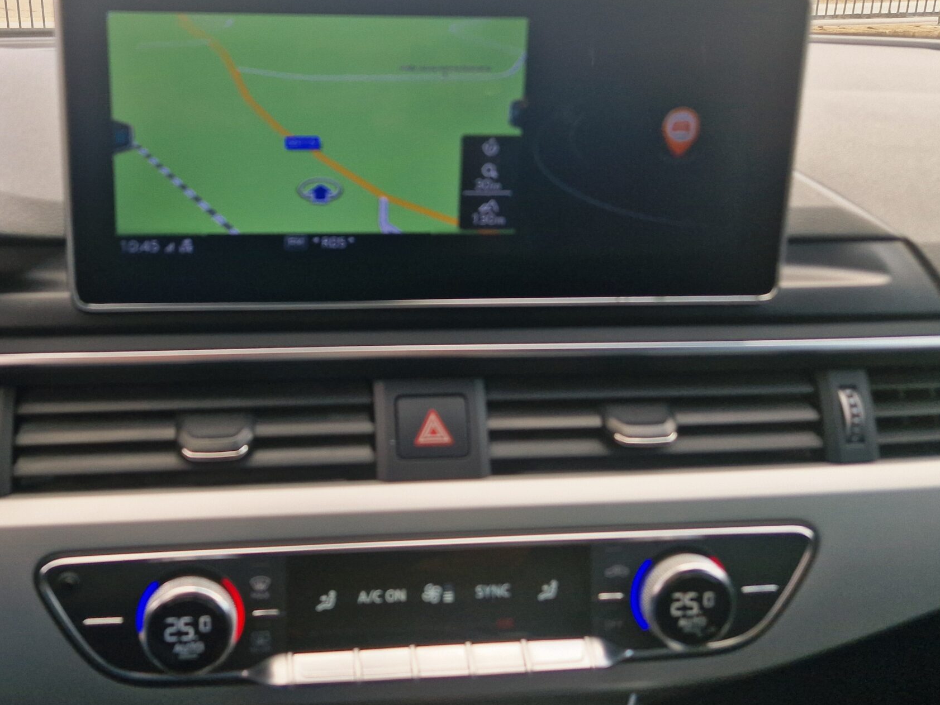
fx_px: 951
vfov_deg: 40.2
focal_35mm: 35
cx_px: 339
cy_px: 236
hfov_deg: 51.9
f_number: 1.8
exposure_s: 1/524
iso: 50
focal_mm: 5.4
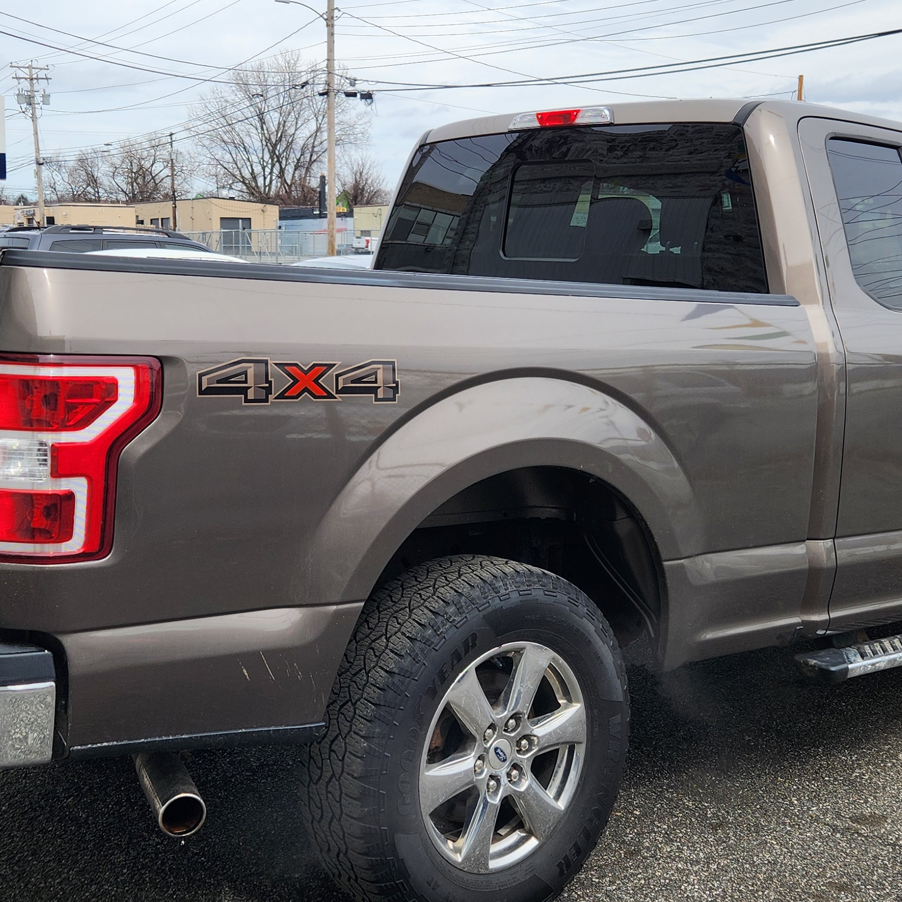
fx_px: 1415
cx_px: 391
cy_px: 433
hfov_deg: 35.3
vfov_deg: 35.4
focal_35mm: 48
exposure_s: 1/1129
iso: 20
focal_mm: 5.4
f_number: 1.8
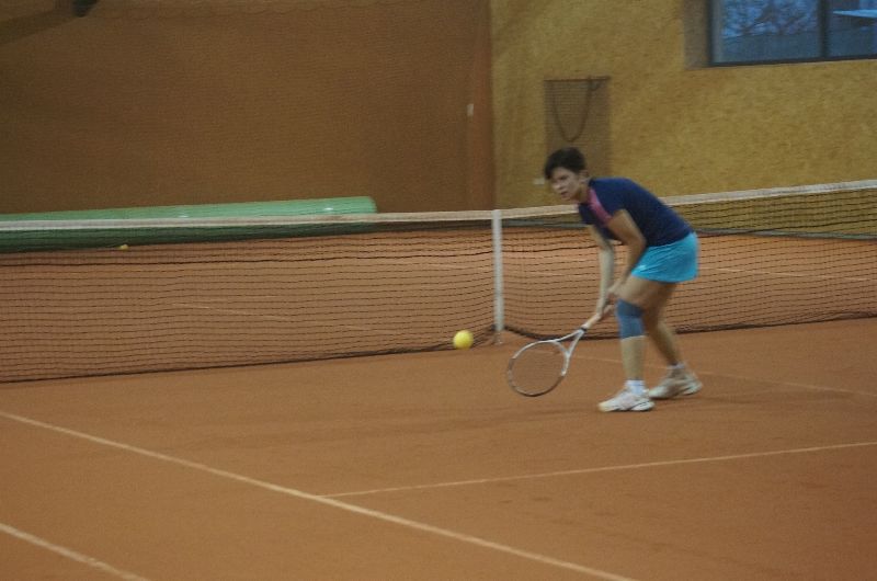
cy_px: 290
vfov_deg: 12.1
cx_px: 438
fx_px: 2735
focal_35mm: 112
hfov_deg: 18.2
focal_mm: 75
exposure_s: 1/125
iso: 3200
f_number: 4.5
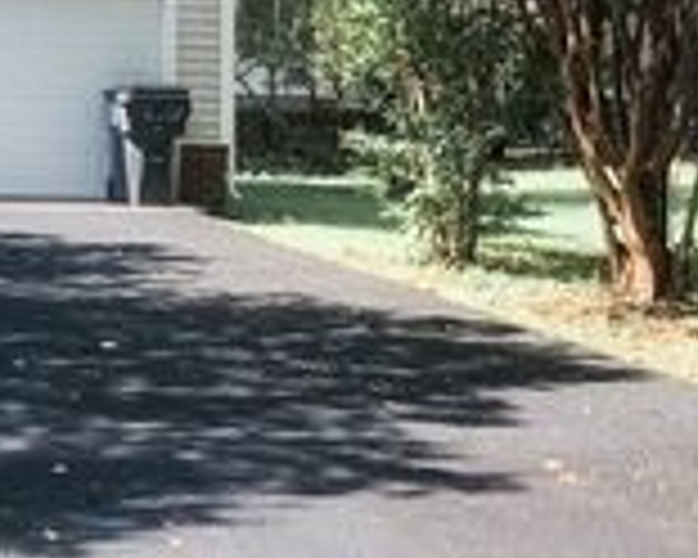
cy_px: 34
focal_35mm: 88
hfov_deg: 20.8
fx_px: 1818
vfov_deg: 17.2
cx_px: -50
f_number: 1.8
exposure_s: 1/640
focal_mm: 3.99
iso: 20
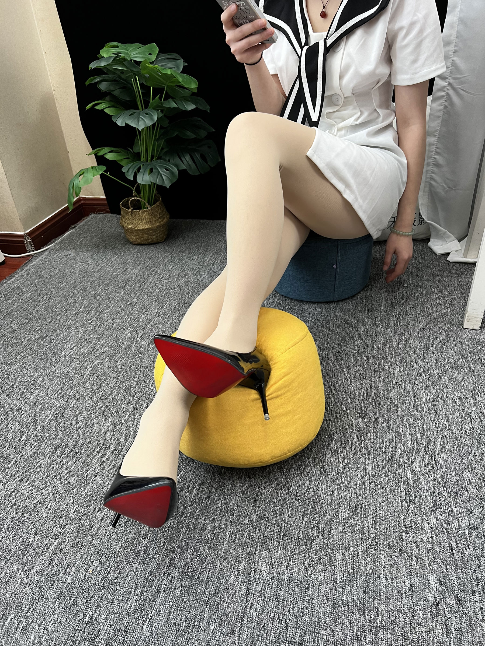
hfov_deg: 53.1
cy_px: 323
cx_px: 242
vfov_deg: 67.3
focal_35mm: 26
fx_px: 486
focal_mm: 5.7
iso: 125
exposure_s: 1/95
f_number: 1.5
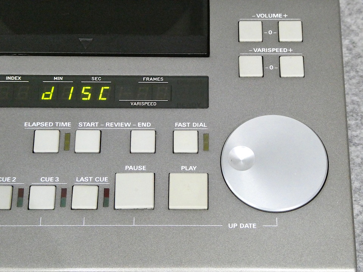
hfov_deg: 20.0
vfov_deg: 15.1
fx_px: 1028
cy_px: 136
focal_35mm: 98
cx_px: 182
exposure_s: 1/40
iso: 1600
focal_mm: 17.5
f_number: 5
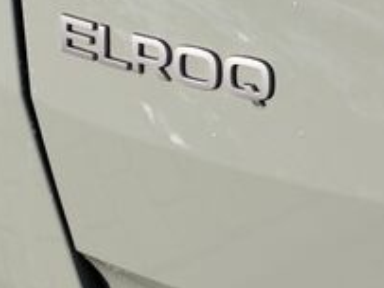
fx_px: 2173
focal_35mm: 196
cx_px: 412
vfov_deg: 7.5
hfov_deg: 10.0
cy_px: -127
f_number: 1.9
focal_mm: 5.52
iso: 100
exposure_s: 1/1200
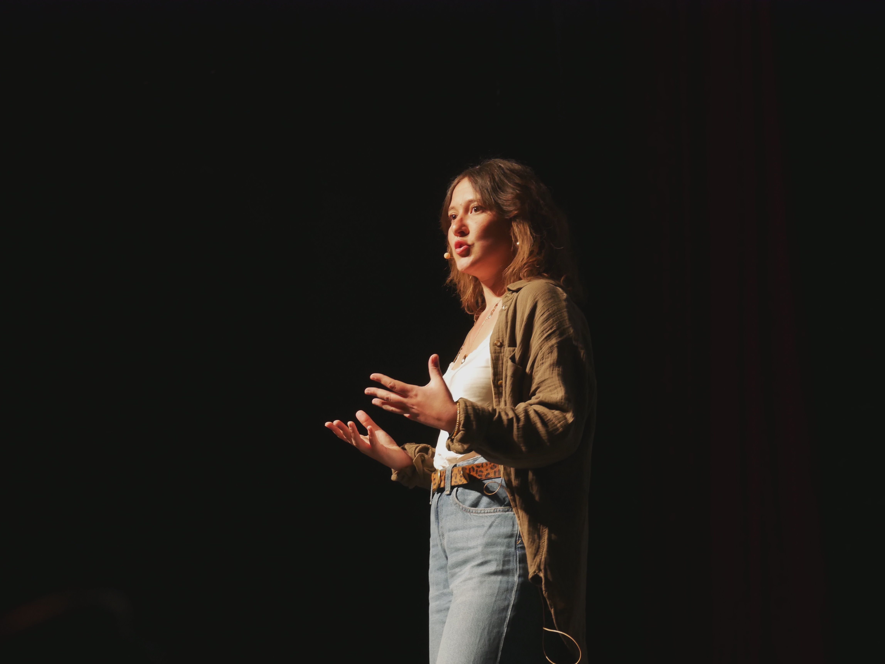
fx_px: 3376
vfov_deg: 11.2
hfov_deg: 14.9
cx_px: 442
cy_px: 332
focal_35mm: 132
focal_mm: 66
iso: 1250
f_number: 5.4
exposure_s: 1/25
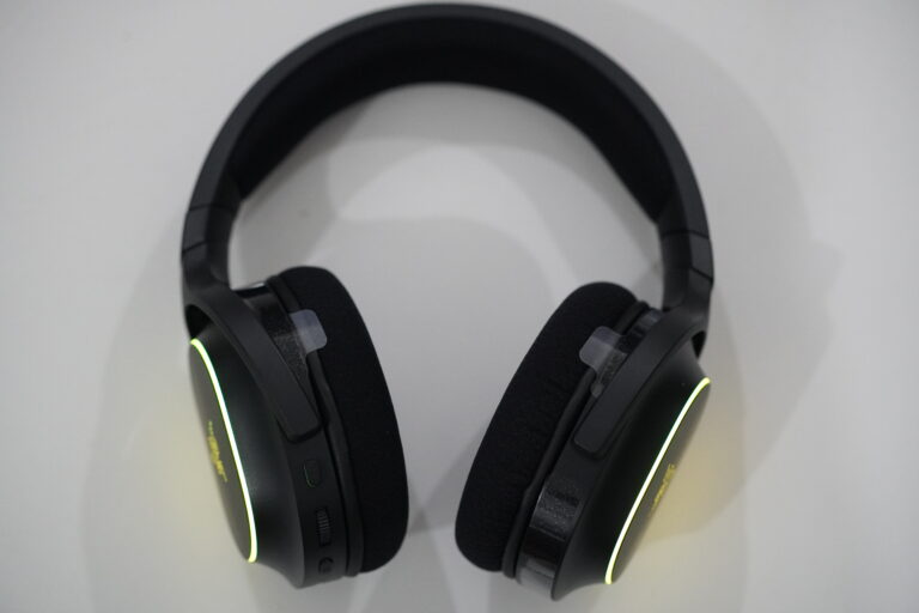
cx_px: 460
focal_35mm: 84
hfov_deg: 24.2
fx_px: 2144
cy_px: 306
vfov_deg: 16.3
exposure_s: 1/160
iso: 2500
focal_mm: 56
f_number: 2
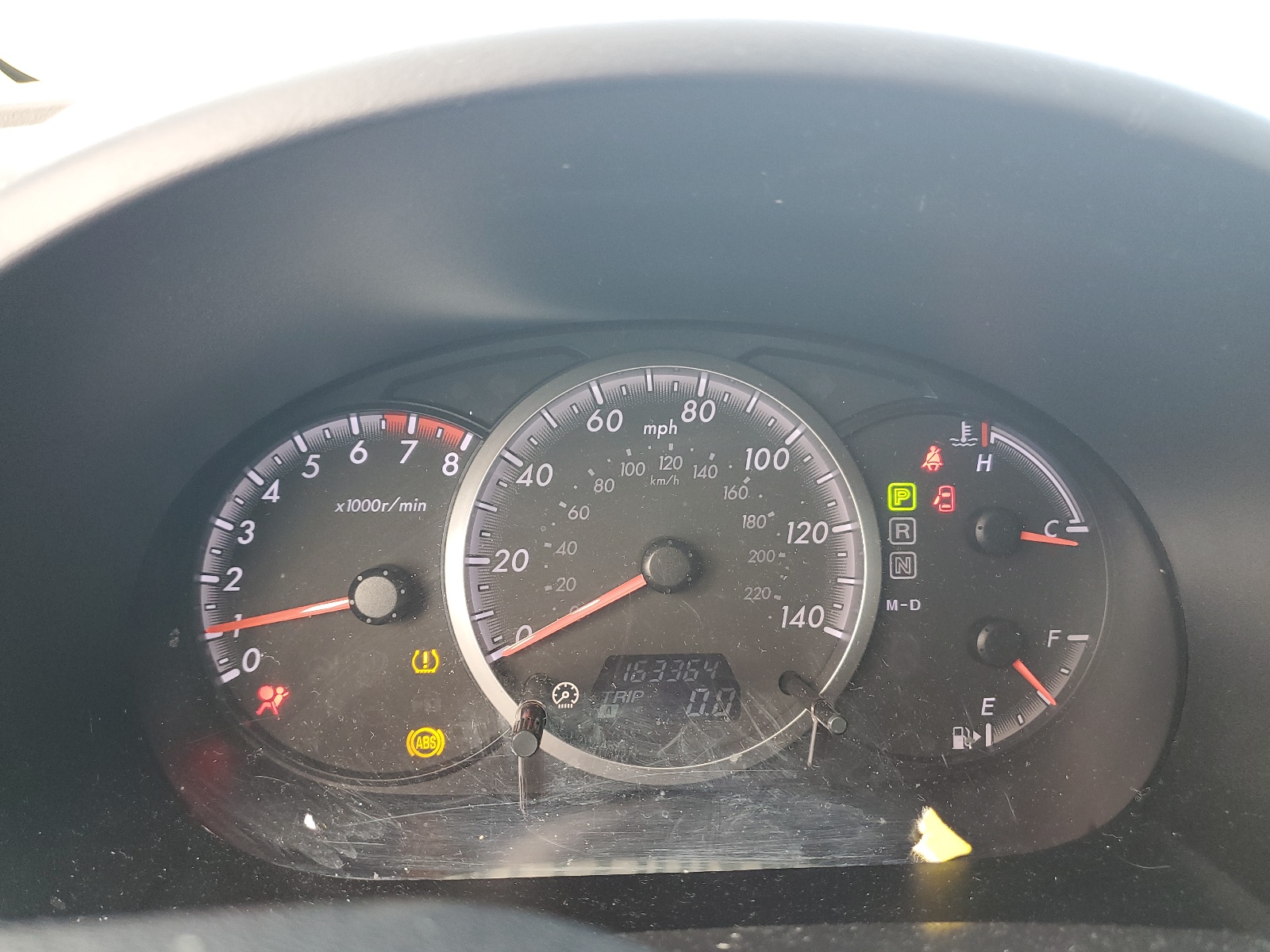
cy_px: 476
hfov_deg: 67.3
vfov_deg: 53.1
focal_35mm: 26
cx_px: 635
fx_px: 954
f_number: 1.5
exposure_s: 1/60.2
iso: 85
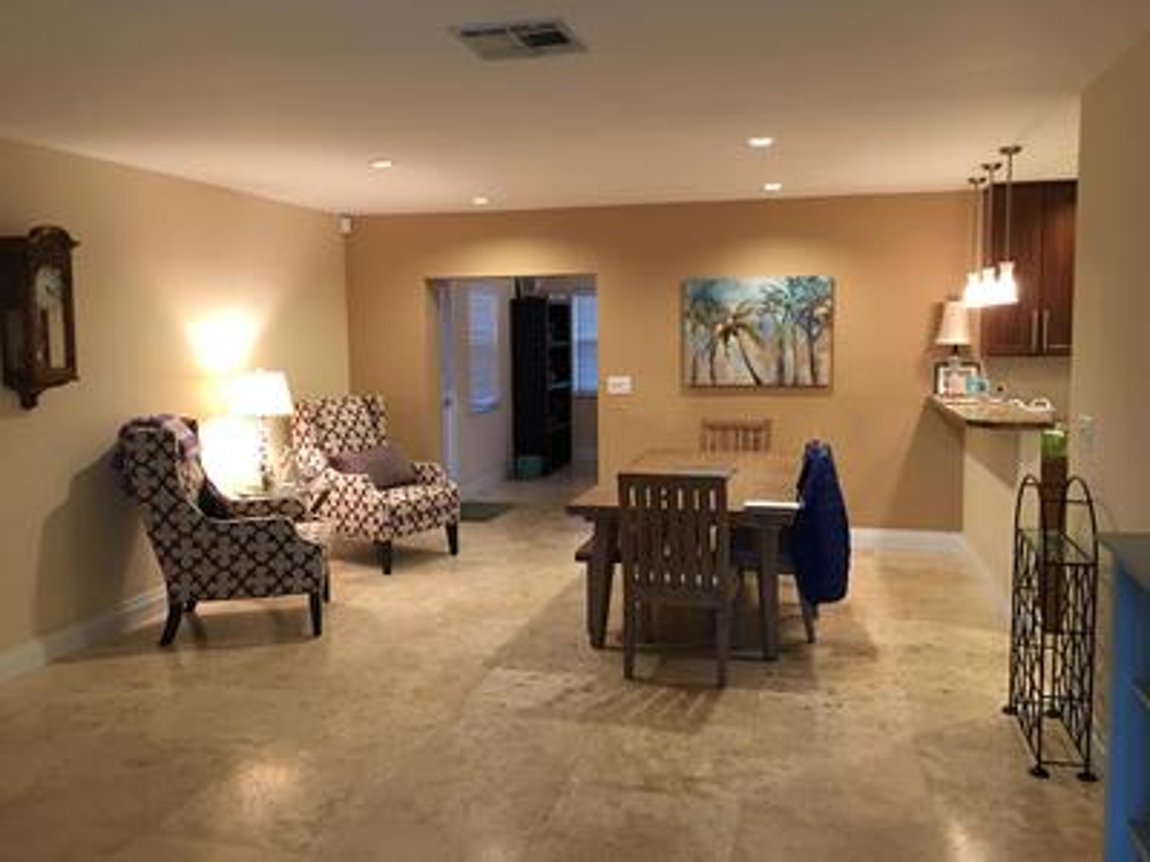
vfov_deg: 48.2
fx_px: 963
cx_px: 575
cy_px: 431
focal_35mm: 29
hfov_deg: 61.7
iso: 80
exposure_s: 1/10
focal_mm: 4.15
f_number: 2.2
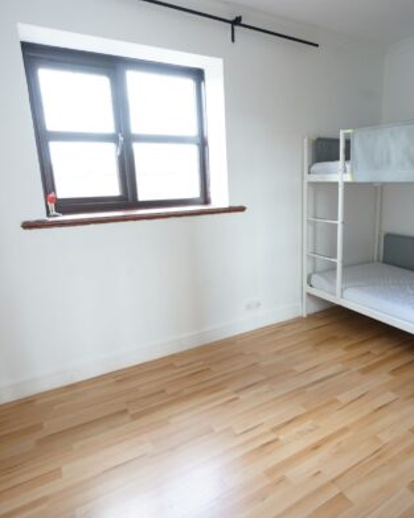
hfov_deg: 59.7
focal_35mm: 23
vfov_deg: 72.6
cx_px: 269
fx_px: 353
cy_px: 255
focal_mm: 16
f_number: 5
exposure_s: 1/20
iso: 500
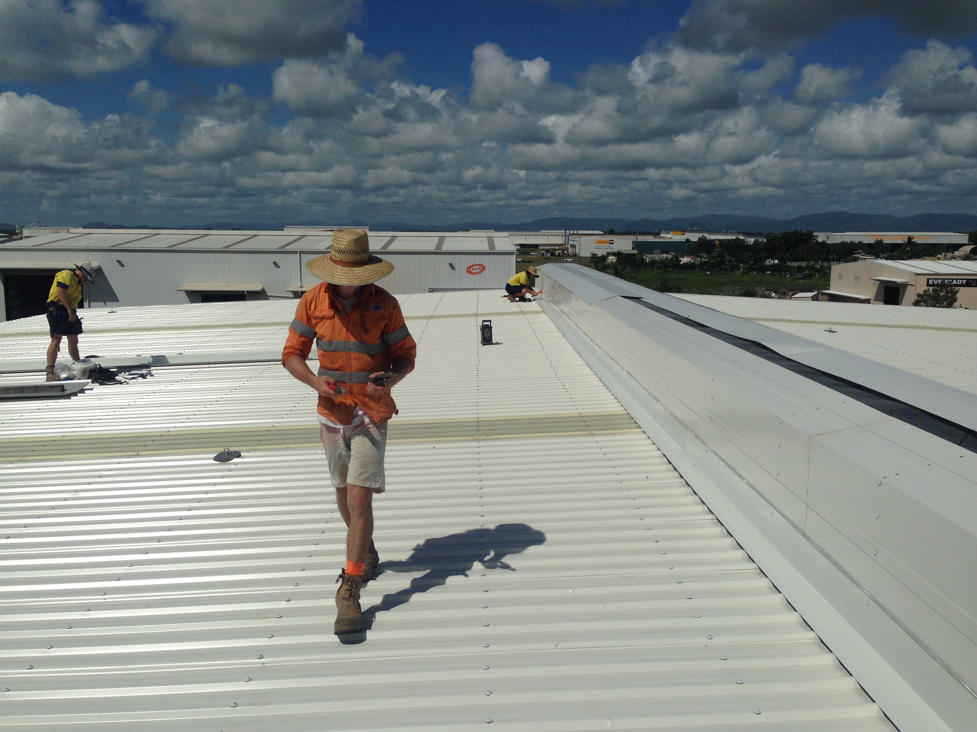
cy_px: 366
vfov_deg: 42.9
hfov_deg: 55.4
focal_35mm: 33
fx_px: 931
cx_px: 488
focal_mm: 4.12
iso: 50
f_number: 2.4
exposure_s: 1/9091
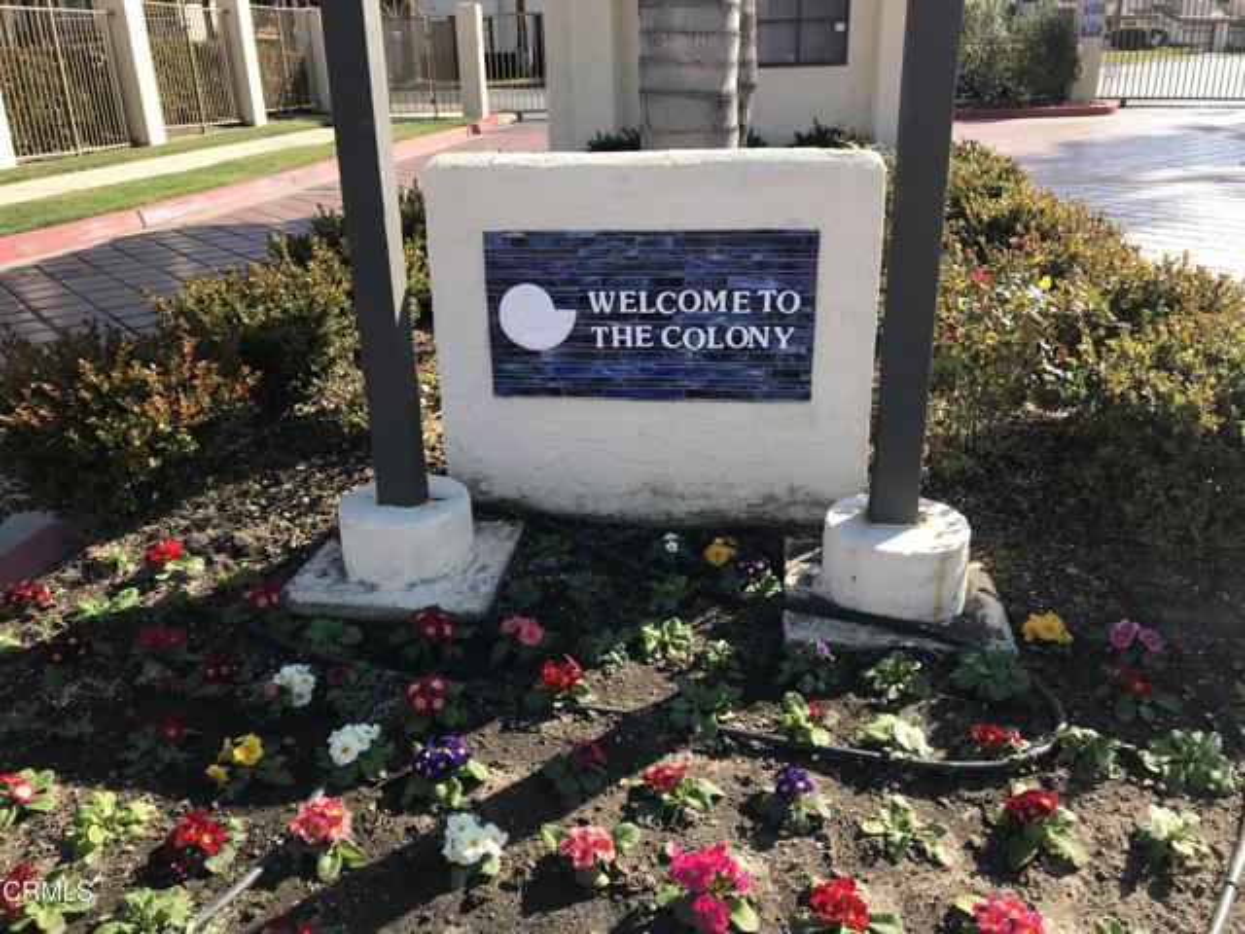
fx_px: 1007
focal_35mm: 28
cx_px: 622
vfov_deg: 49.7
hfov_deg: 63.4
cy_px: 467
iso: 20
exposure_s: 1/825
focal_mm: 3.99
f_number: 1.8
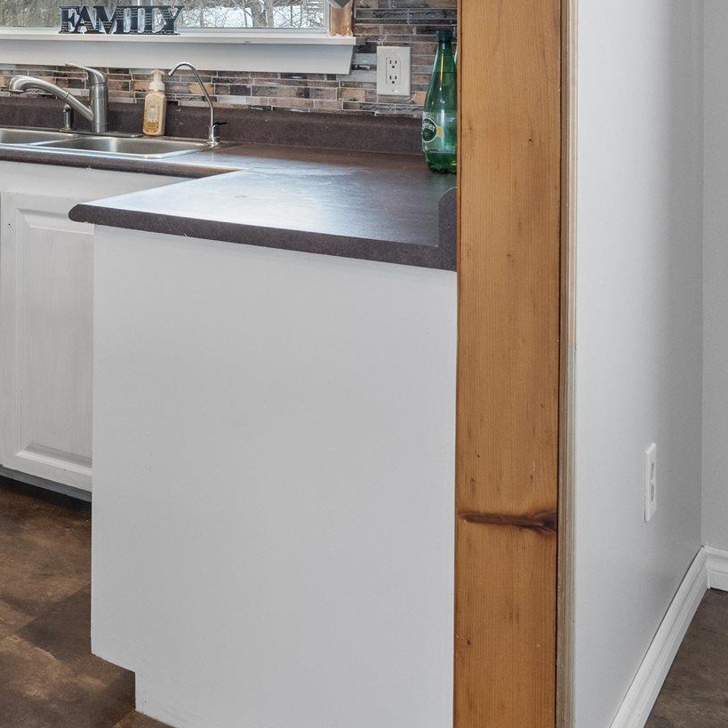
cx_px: -248
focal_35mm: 51
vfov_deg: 30.6
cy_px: -26
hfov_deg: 27.3
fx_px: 1213
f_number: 8
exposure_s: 1/5
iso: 400
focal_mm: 16
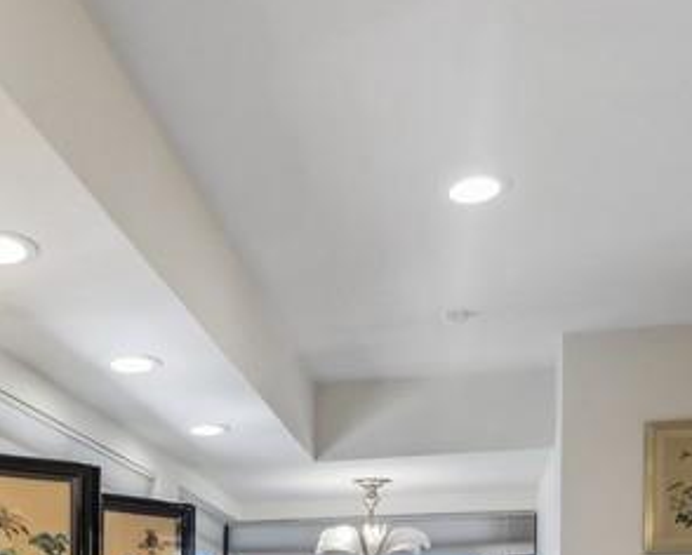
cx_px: 152
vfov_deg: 29.2
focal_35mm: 45
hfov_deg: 39.7
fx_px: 923
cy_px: 654
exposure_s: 1/20
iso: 250
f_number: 9
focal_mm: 15.7
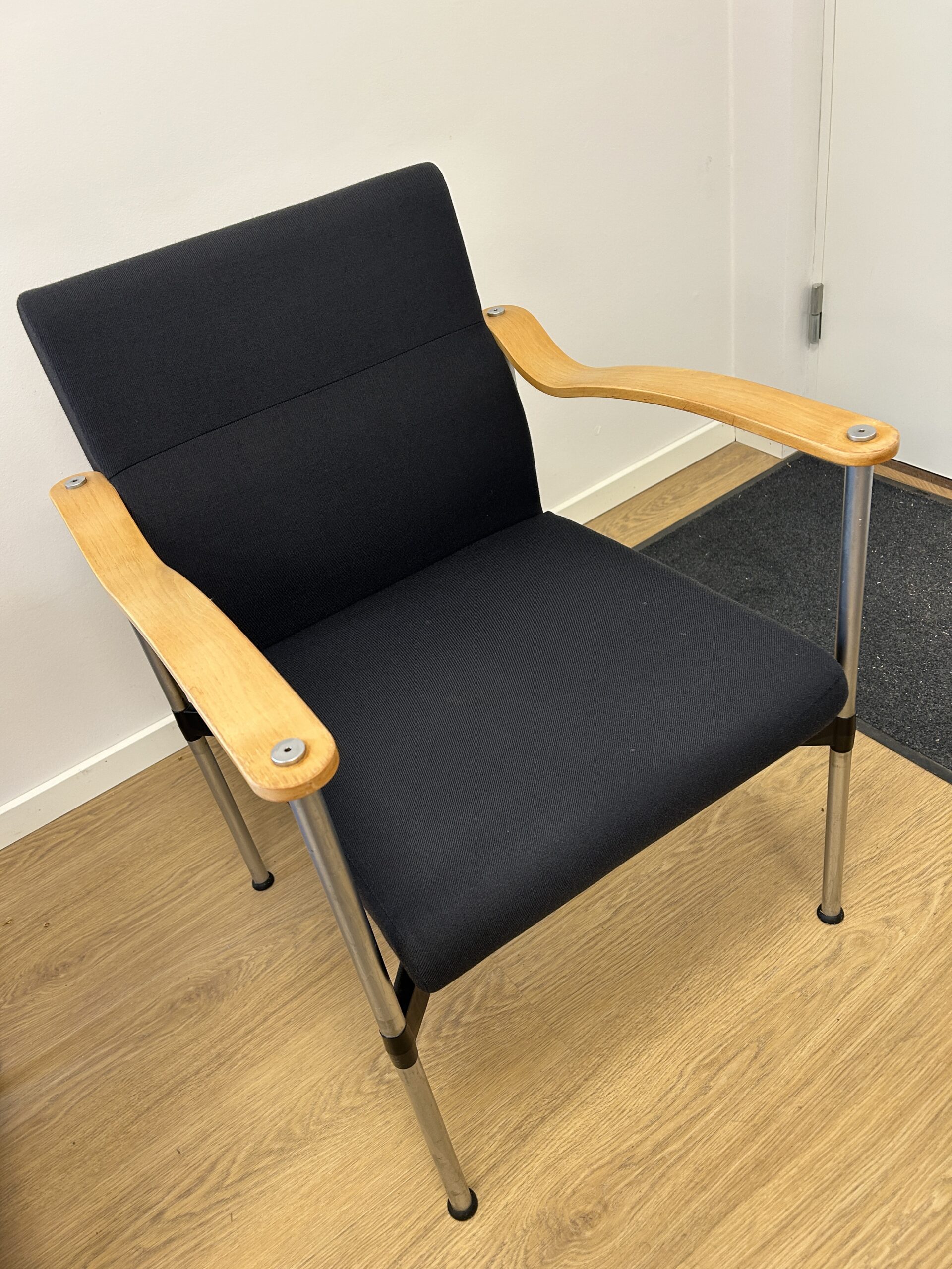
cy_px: 634
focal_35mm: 26
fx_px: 953
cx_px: 476
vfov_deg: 67.3
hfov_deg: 53.1
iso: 100
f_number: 1.5
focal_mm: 5.7
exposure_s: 1/100
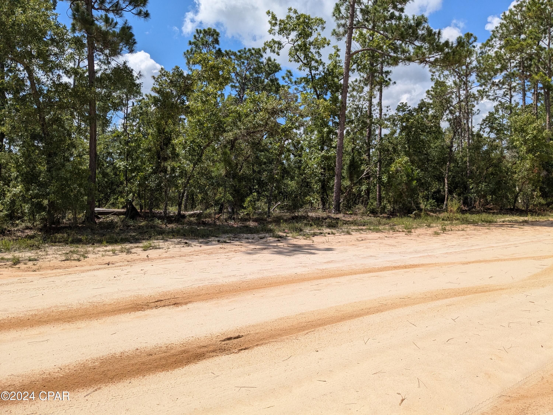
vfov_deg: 51.4
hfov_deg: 65.3
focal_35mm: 27
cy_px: 208
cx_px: 276
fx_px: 431
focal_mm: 4.38
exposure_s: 1/5848
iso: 80
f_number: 1.73
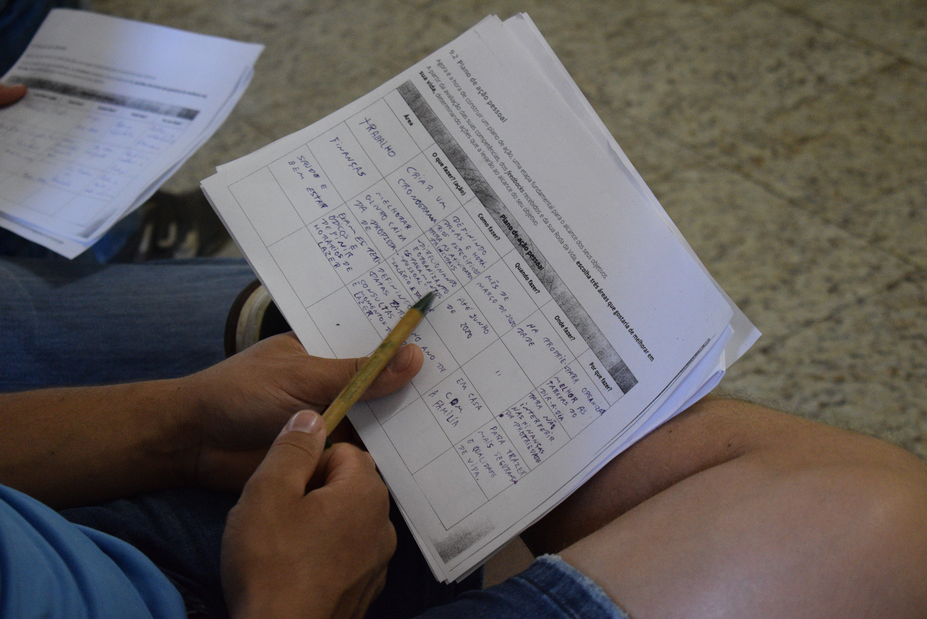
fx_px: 2125
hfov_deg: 24.6
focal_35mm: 82
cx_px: 464
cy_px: 310
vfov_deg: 16.6
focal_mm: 55
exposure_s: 1/50
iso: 3200
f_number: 5.6
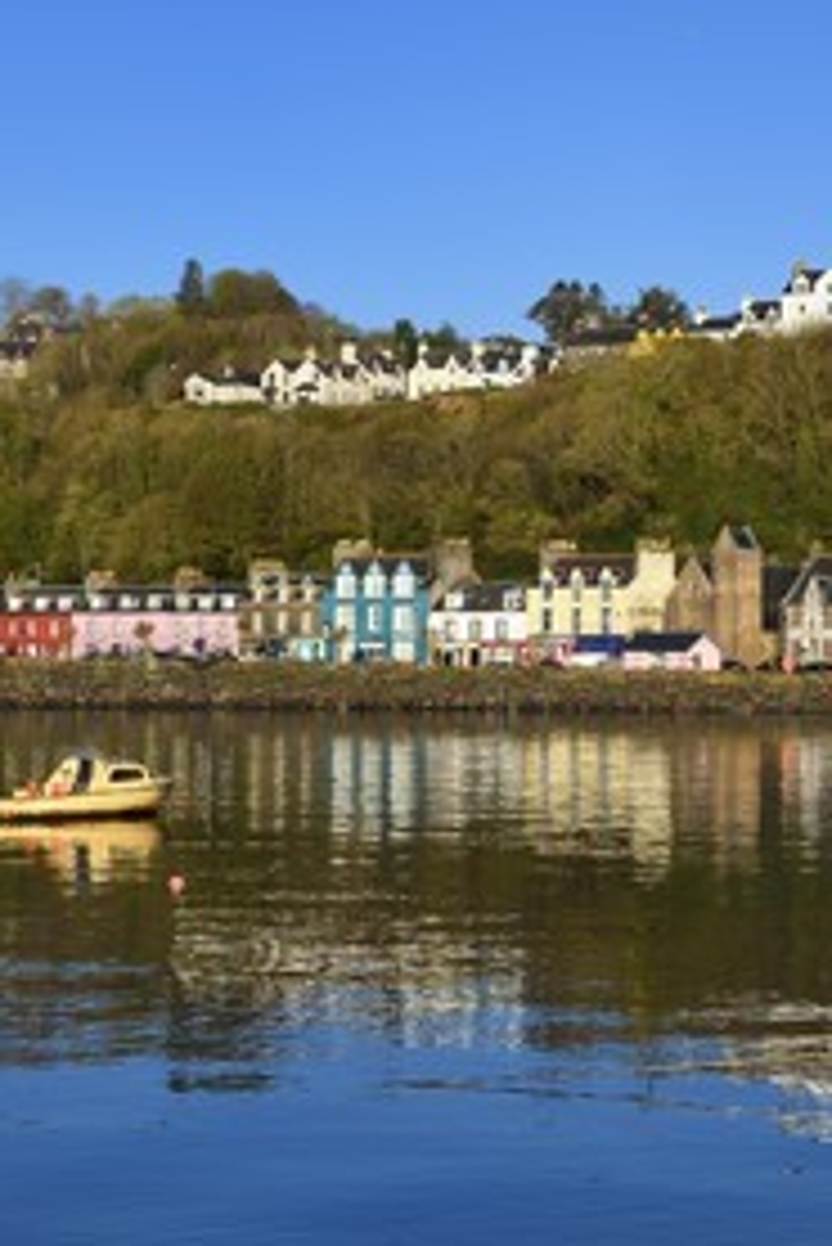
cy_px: 621
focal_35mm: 91
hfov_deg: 14.9
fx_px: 3150
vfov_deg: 22.4
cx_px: 715
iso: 200
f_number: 11
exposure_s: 1/250
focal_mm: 60
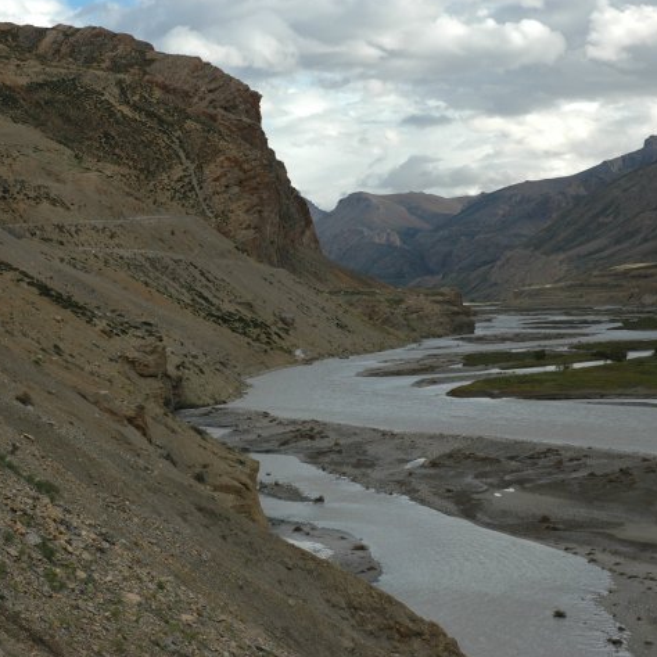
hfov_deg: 18.7
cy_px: 327
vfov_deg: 18.7
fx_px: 1997
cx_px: 263
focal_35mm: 93
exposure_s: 1/250
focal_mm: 48
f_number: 8
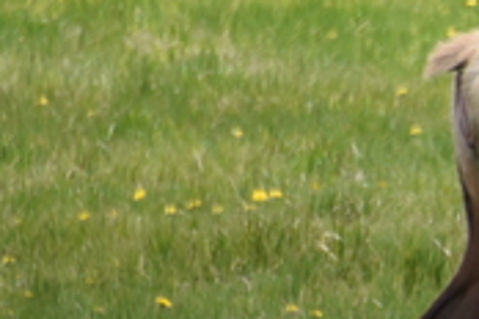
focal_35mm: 2202
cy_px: 236
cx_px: 1602
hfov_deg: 0.9
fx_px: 29297
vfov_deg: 0.6
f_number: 5.6
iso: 280
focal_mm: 300
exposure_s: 1/640
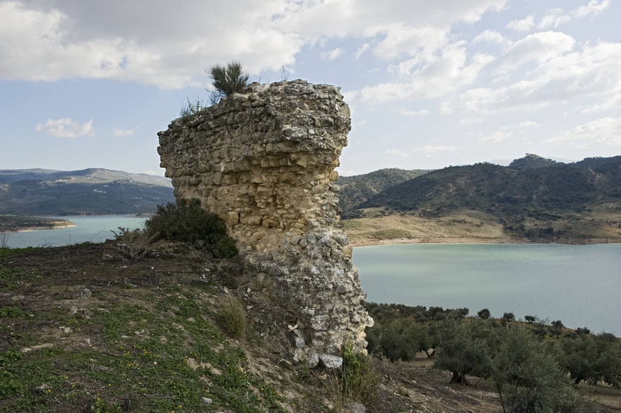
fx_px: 534
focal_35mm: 31
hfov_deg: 60.3
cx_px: 310
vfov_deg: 42.3
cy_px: 206
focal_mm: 31
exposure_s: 1/500
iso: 200
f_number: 7.1
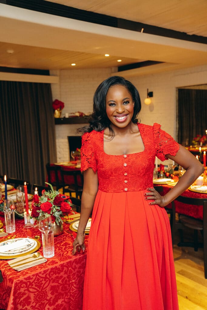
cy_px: 155
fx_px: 319
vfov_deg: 51.9
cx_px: 104
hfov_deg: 36.0
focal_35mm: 37
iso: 2000
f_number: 3.5
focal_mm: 37
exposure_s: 1/250
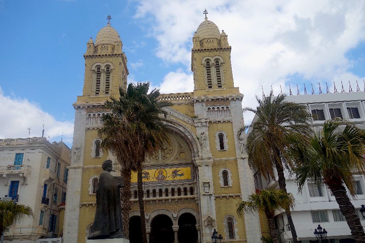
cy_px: 122
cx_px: 182
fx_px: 314
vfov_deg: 42.3
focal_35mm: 31
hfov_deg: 60.3
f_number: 5.6
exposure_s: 1/400
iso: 125
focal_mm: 11.6
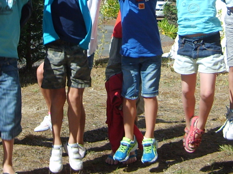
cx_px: 110
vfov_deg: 15.6
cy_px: -41
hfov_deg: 21.5
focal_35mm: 91
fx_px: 612
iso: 50
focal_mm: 5.8
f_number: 7.1
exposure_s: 1/180
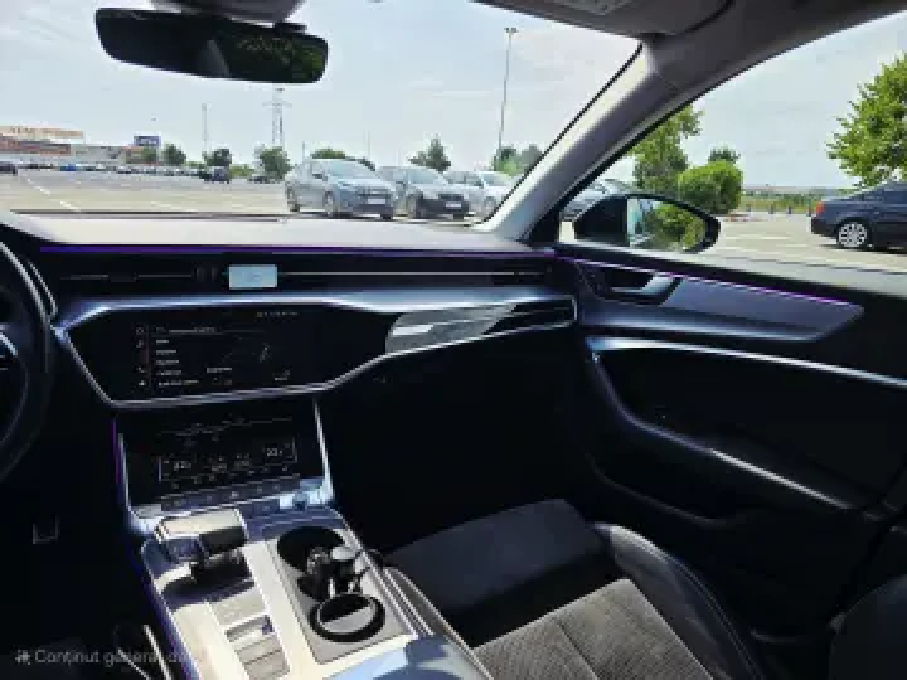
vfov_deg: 58.9
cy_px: 340
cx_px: 454
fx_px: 603
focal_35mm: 23
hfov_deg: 73.9
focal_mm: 6.3
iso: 12
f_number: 1.7
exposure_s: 1/667
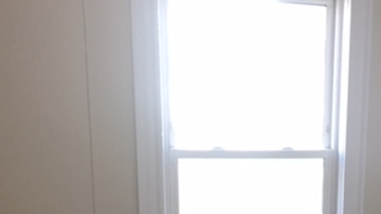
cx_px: 328
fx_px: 687
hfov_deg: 29.9
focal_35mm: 68
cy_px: 270
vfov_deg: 16.8
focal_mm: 4.15
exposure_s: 1/30
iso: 50
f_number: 2.2
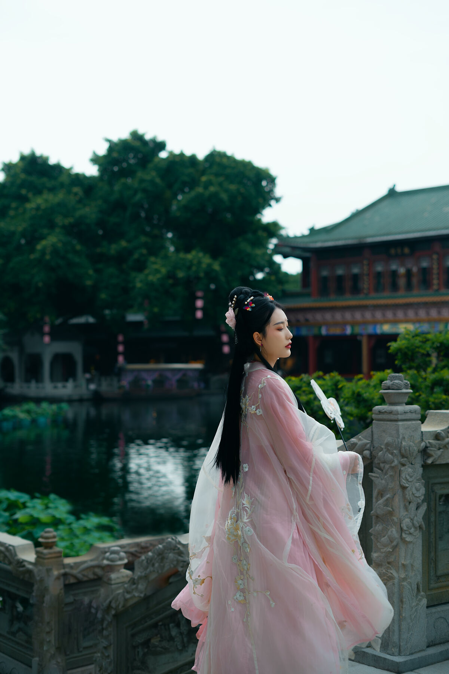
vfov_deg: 39.6
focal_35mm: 50
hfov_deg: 27.0
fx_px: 935
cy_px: 337
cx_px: 224
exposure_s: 1/250
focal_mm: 50
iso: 100
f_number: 2.5
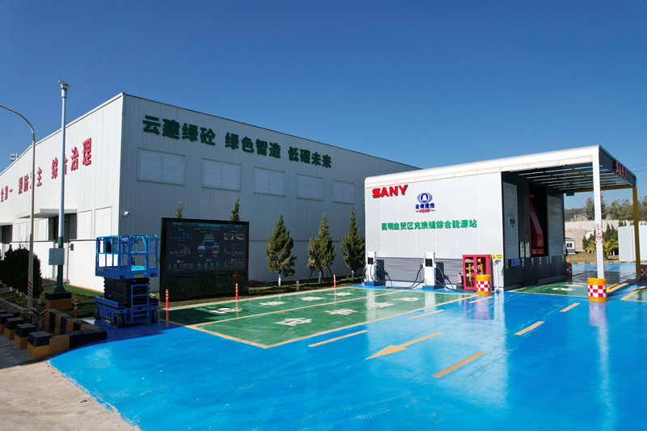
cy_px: 216
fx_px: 395
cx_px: 324
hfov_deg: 78.6
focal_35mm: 22
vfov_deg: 57.2
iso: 200
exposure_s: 1/3000
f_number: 2.8
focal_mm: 8.38
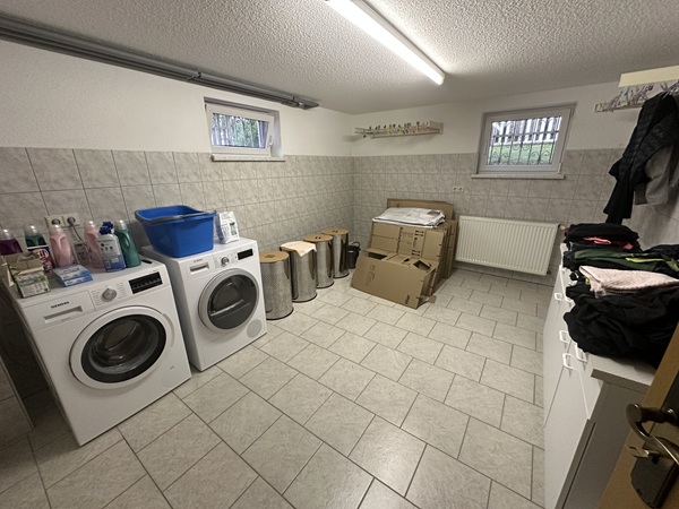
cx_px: 340
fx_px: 275
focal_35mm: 14
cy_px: 254
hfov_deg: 102.1
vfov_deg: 85.7
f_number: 2.2
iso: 320
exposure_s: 1/100
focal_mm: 2.22
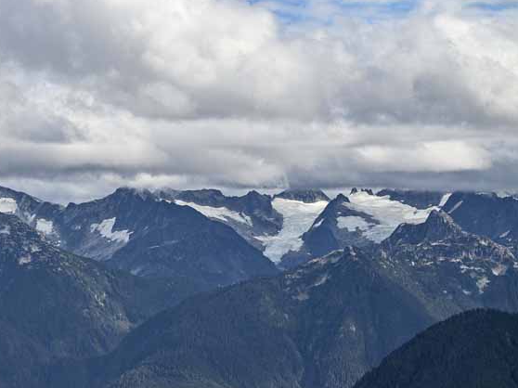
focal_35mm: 138
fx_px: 2064
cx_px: 149
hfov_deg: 14.3
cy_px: 242
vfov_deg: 10.7
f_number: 5.6
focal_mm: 100
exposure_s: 1/1000
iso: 100
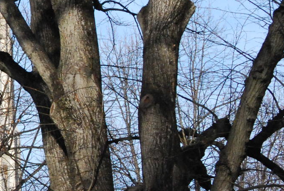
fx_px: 3310
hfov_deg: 4.8
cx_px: -239
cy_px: -2
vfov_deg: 3.3
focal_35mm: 419
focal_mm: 75
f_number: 7.1
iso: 1600
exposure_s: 1/4000
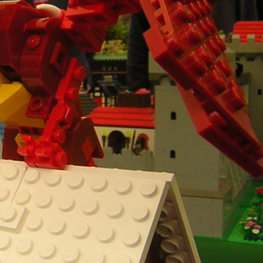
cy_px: 69
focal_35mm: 79
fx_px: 679
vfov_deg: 21.7
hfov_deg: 20.8
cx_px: -31
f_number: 5.2
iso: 100
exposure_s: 1/182
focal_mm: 4.7
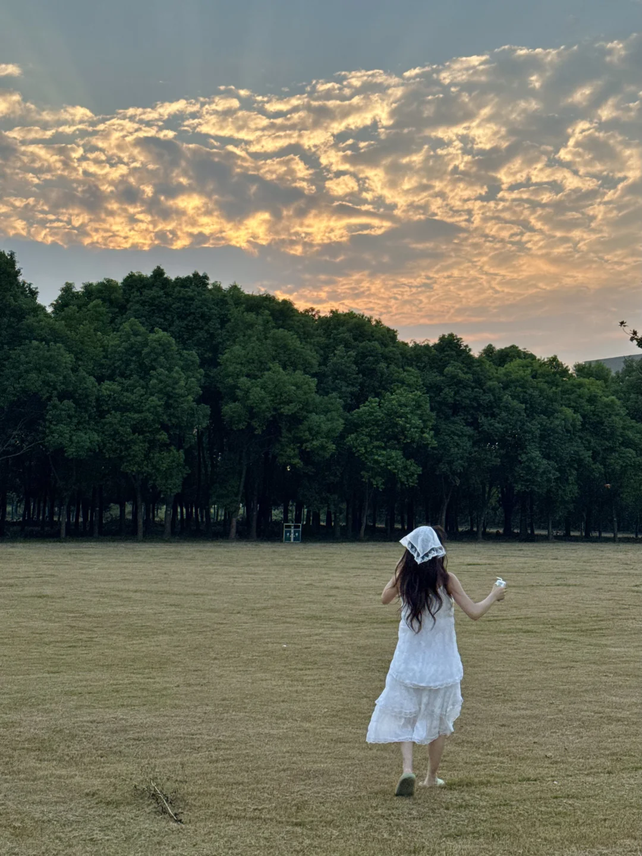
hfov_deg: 30.3
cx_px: 321
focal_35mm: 48
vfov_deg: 39.7
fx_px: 1187
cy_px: 428
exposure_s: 1/1524
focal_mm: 6.86
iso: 64
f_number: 1.78
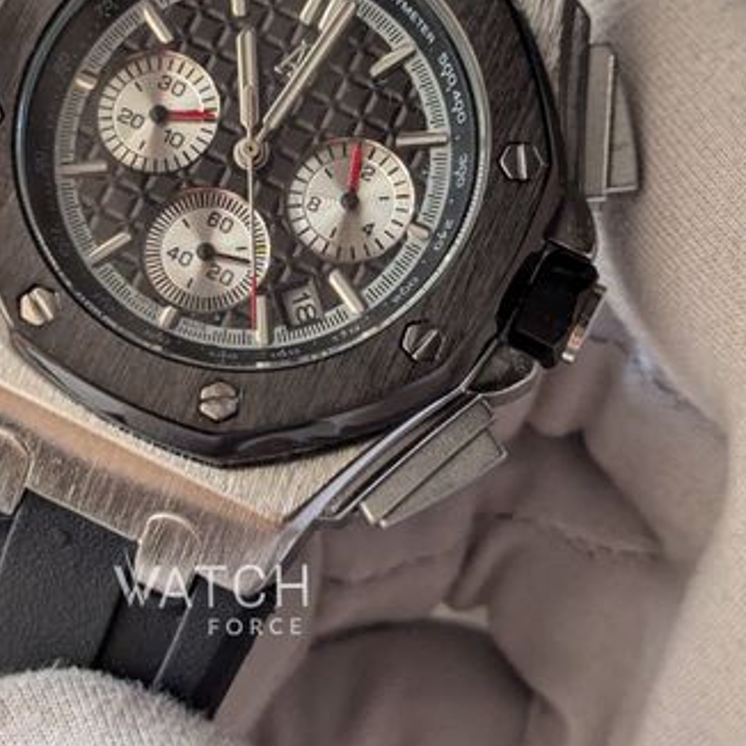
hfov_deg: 16.7
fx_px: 2536
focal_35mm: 104
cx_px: 284
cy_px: 308
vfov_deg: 16.7
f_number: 1.85
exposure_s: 1/357
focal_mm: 6.81
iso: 362
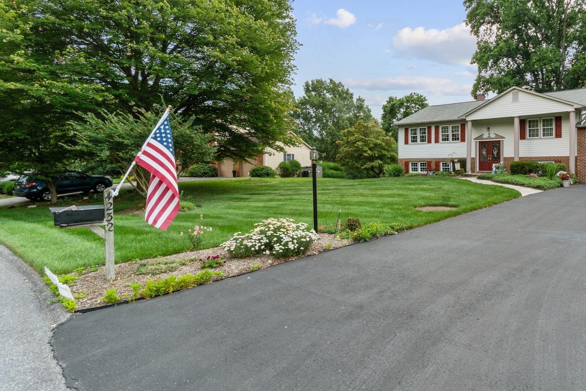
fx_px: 358
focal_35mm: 22
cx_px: 416
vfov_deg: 57.1
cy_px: 172
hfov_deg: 74.7
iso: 320
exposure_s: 1/125
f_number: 13
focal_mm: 10
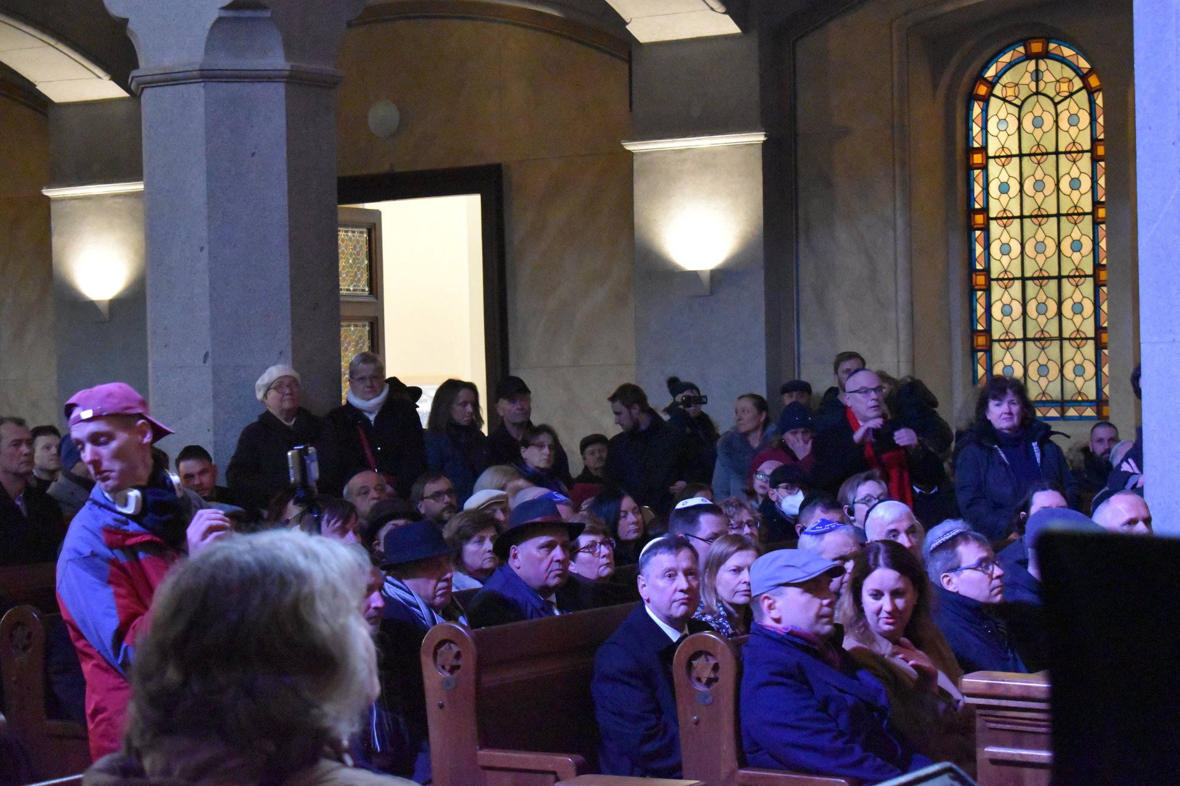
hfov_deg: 26.3
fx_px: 2523
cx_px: 589
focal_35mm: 77
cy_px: 391
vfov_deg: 17.7
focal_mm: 50
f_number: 5.6
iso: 12800
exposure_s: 1/50
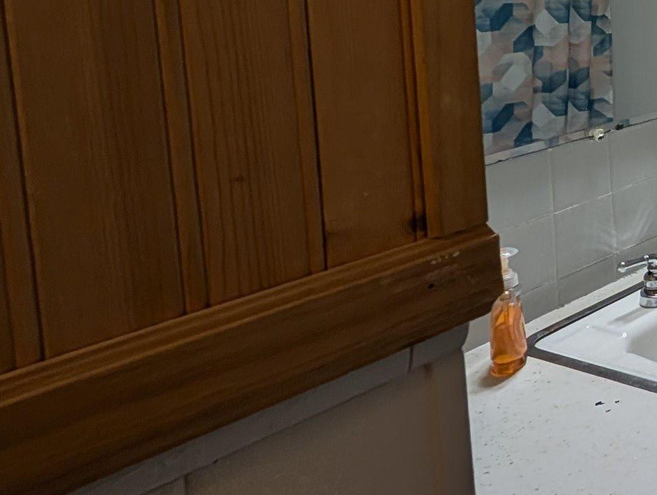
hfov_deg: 28.0
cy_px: 16
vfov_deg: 34.1
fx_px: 741
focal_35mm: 39
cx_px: 1018
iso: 65
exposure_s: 1/40
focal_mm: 2.02
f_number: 1.7
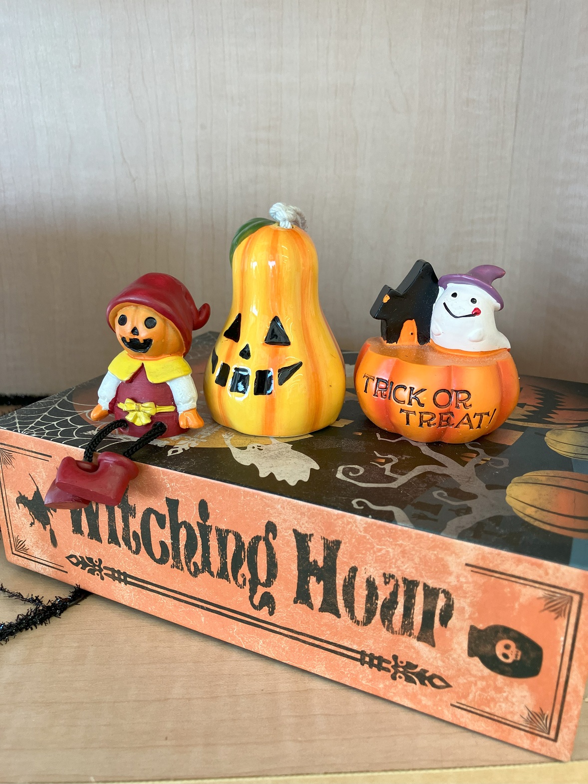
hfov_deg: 49.8
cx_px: 294
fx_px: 634
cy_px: 392
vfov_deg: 63.4
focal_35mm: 28
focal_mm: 3.99
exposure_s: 1/100
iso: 80
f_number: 1.8
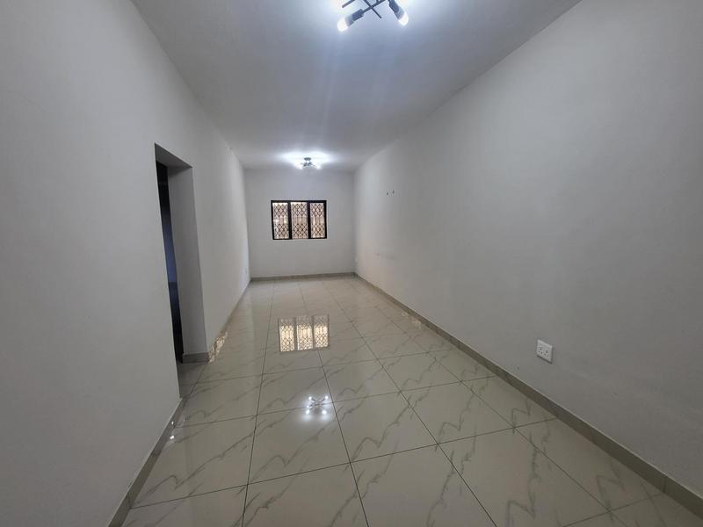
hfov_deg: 106.2
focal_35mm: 13
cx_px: 352
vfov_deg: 89.9
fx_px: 264
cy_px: 264
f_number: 2.2
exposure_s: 1/50
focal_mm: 1.74
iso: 100
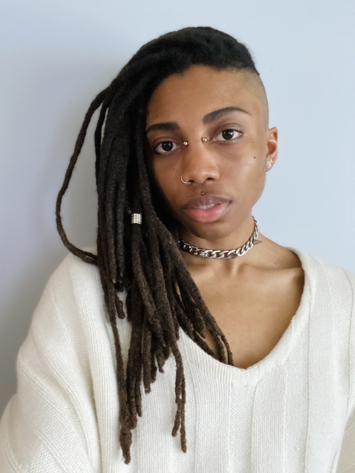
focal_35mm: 30
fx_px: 410
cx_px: 178
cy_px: 236
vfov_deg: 60.0
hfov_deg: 46.8
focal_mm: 2.71
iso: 1250
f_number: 2.2
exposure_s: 1/15
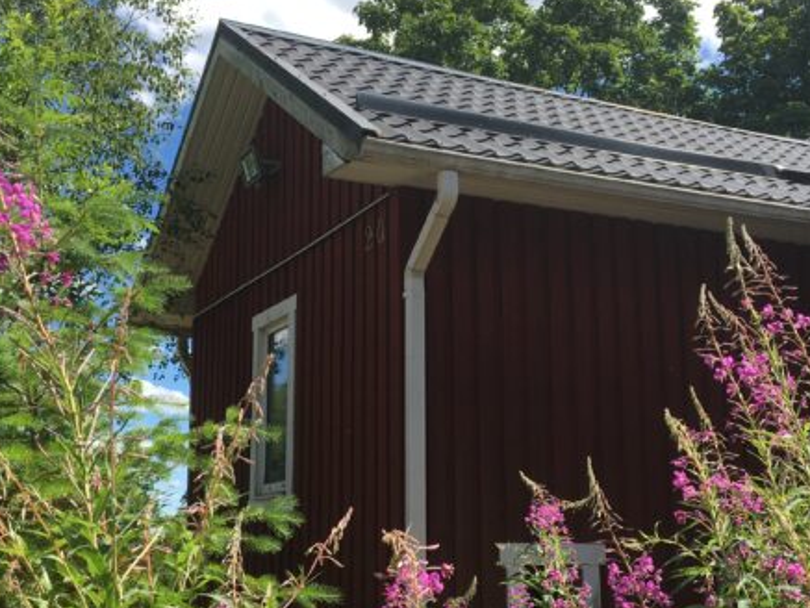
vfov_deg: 28.5
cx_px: 415
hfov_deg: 37.5
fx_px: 1194
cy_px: 347
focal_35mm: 51
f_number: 2.2
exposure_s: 1/1068
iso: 25
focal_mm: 4.15
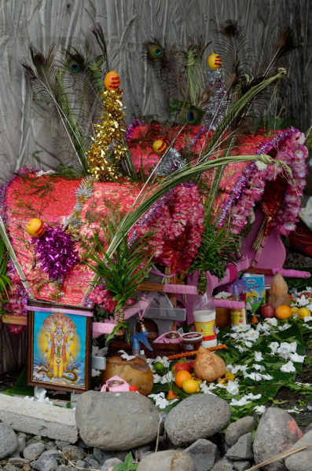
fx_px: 1372
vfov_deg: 19.5
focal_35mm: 105
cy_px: 236
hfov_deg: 13.0
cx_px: 156
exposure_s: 1/200
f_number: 8
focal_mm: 70
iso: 250
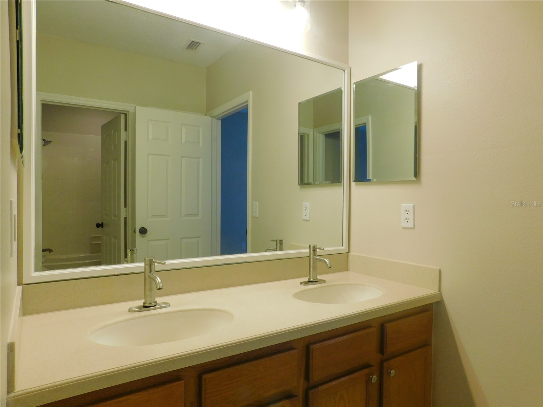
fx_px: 361
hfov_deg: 73.9
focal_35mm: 23
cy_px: 204
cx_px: 272
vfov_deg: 58.9
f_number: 3
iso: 125
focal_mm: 4
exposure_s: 1/50
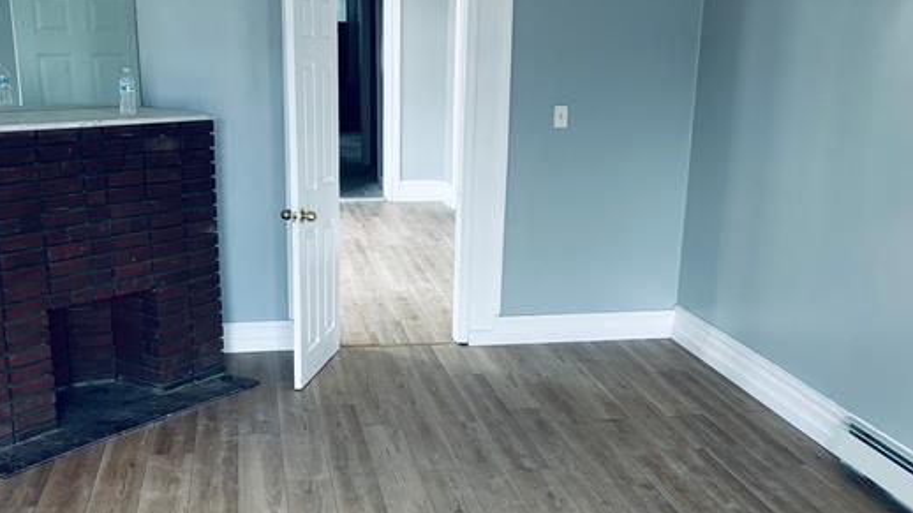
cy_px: 331
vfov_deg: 28.2
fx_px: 1016
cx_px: 435
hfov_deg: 48.4
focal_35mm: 42
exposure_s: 1/110
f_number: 1.6
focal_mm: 5.96
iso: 125
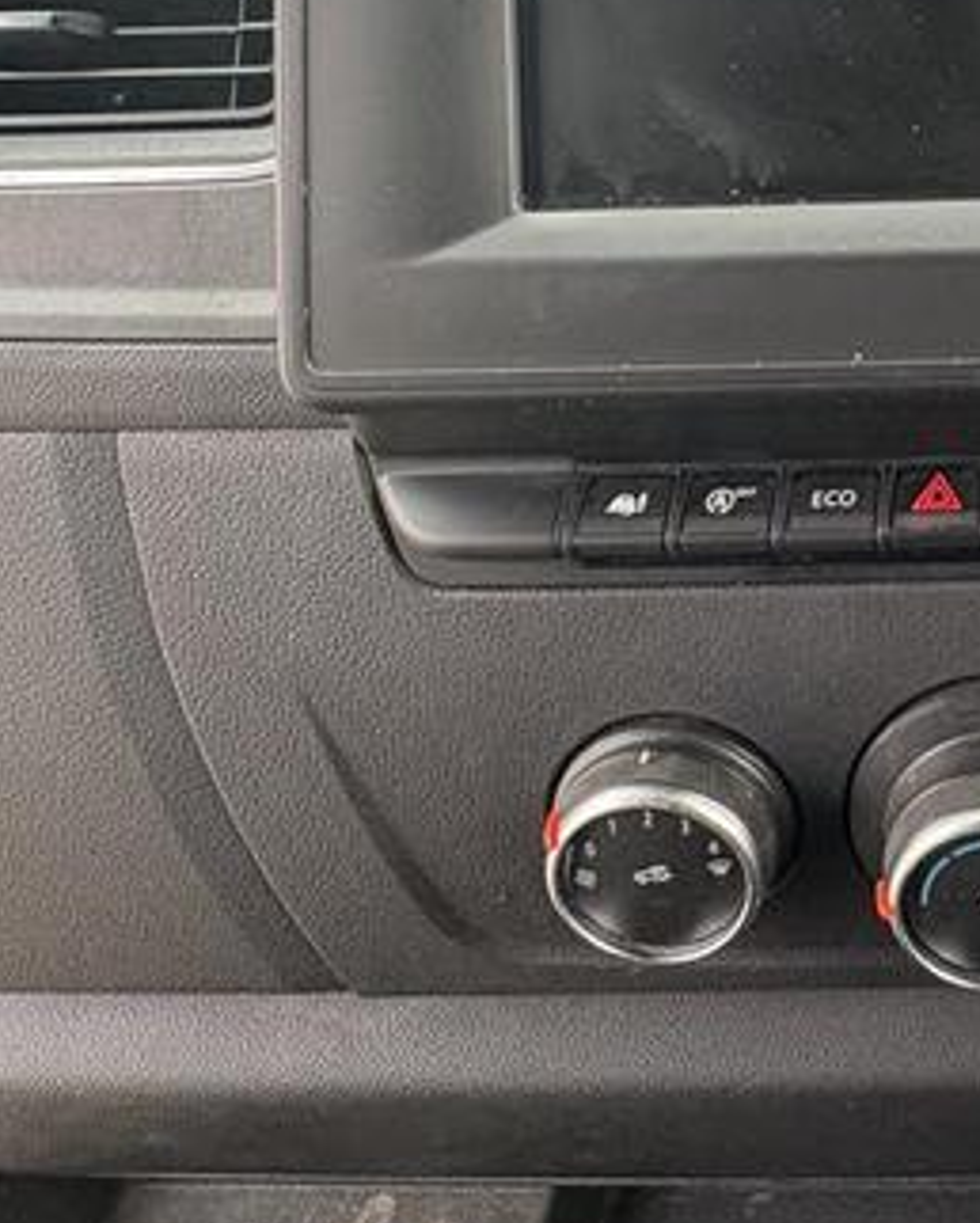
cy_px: 125
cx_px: 1090
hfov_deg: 33.8
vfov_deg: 43.8
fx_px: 1376
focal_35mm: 38
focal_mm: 2.22
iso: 160
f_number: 2.2
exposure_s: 1/99
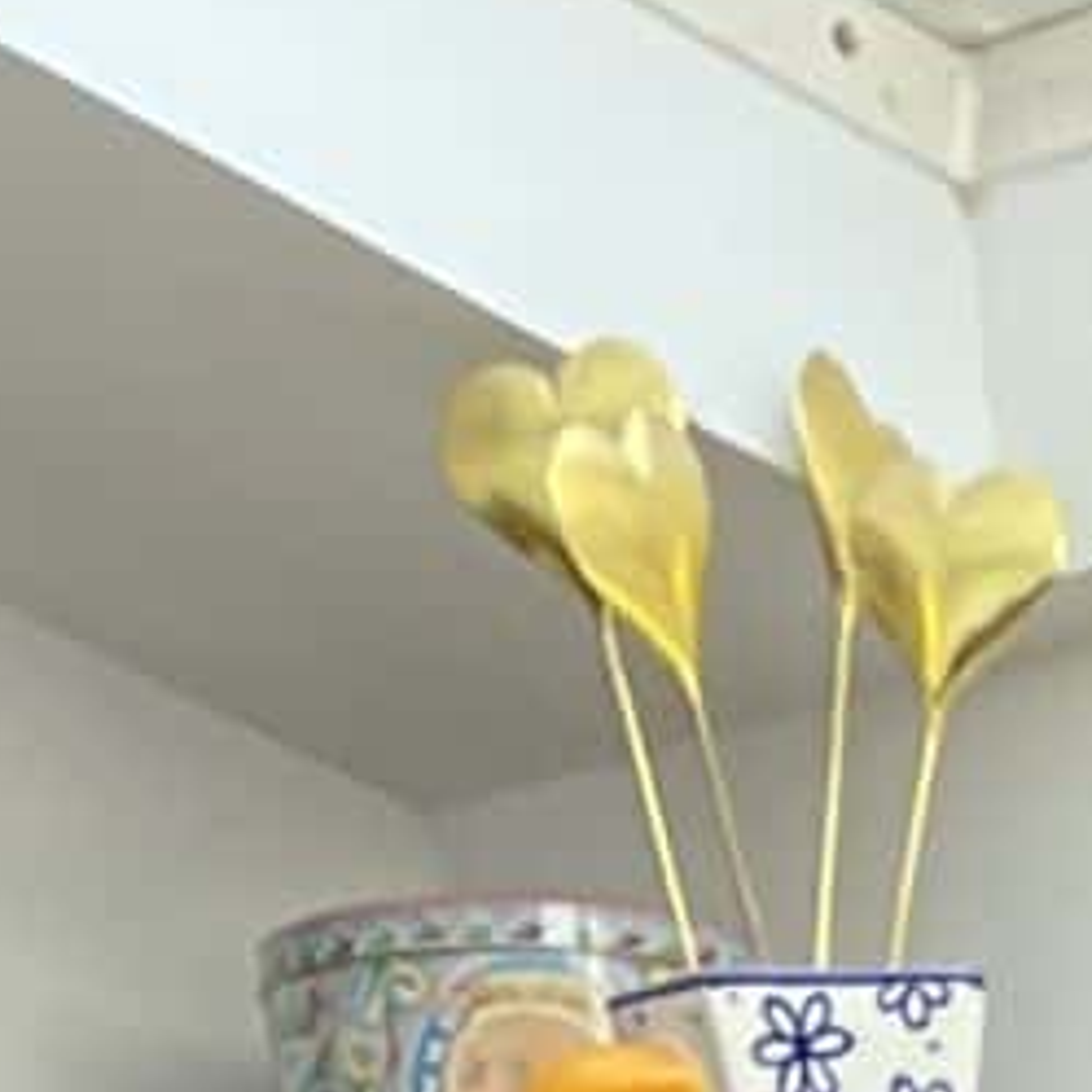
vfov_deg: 5.6
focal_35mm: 236
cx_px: 2807
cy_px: 5412
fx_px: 8423
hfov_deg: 6.9
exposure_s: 1/116
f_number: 1.6
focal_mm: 4.2
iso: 50
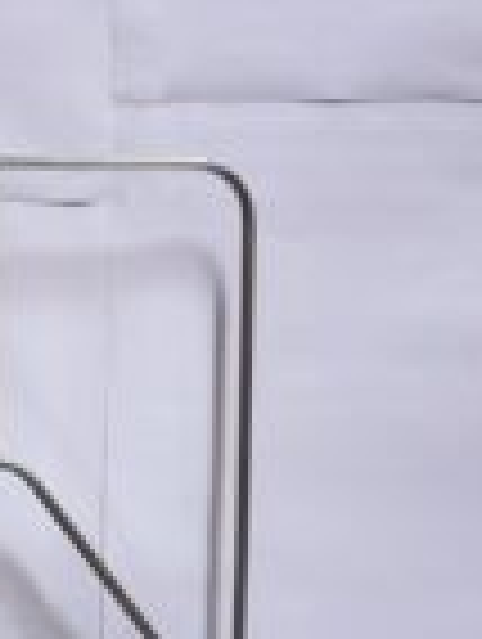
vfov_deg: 25.3
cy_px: 639
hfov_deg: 19.7
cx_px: 18
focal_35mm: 73
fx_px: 1351
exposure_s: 1/33
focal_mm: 5.96
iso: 500
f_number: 1.6
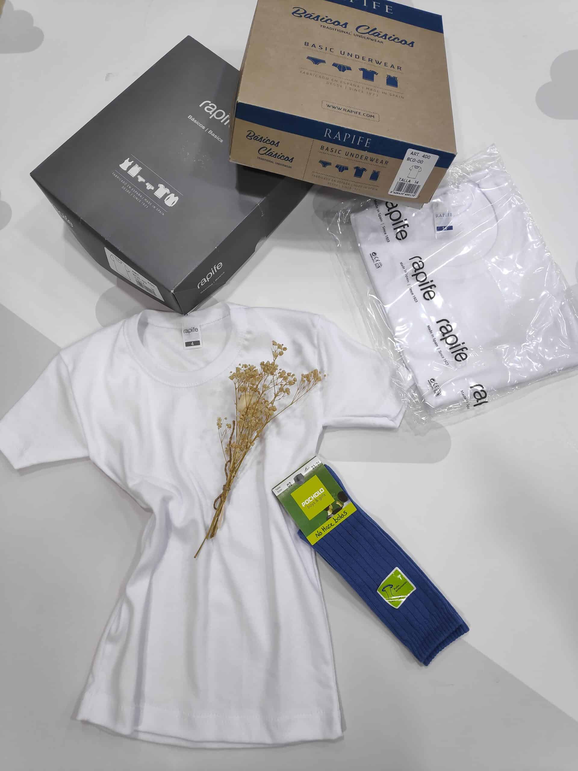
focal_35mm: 20
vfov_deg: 81.7
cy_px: 386
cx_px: 289
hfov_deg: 66.0
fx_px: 445
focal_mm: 3.94
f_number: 1.9
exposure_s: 1/100
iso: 314
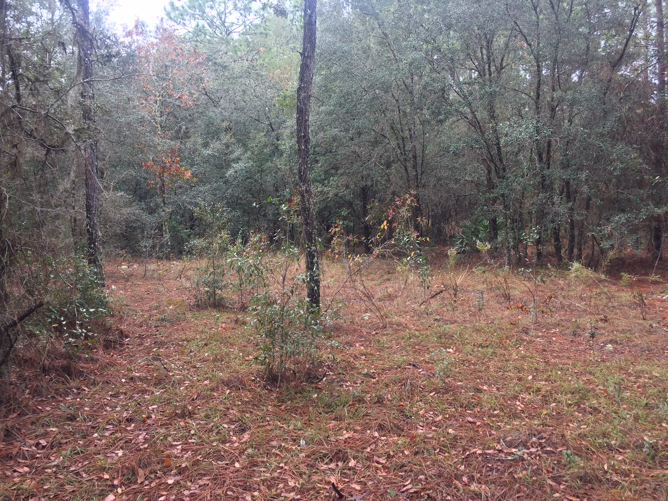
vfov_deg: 48.2
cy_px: 250
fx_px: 560
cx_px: 334
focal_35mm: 29
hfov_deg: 61.7
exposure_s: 1/60
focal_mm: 4.15
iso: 32
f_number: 2.2
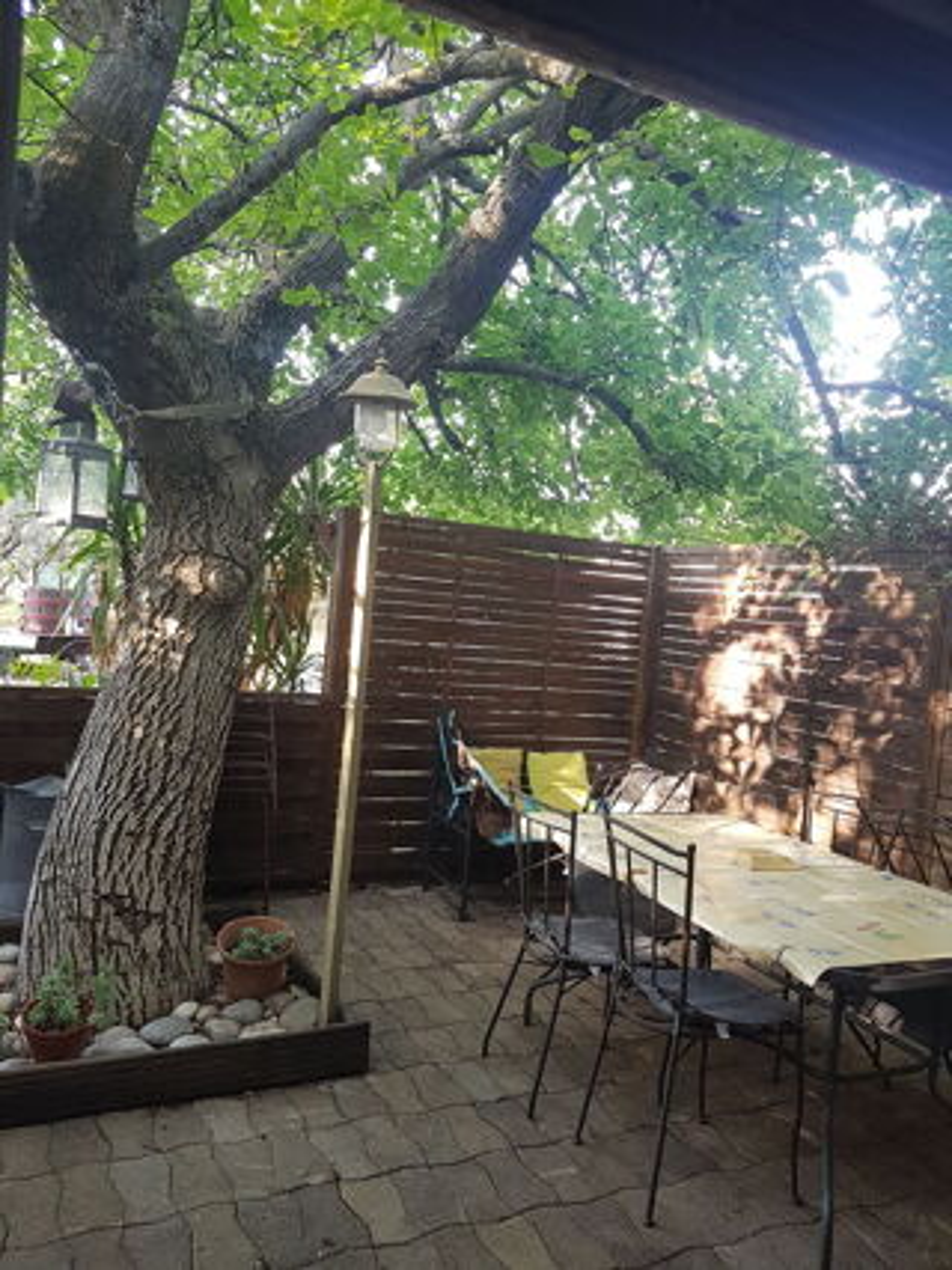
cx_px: 476
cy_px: 635
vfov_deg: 67.3
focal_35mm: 26
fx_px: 954
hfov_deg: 53.0
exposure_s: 1/50
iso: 100
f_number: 1.7
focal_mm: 4.2
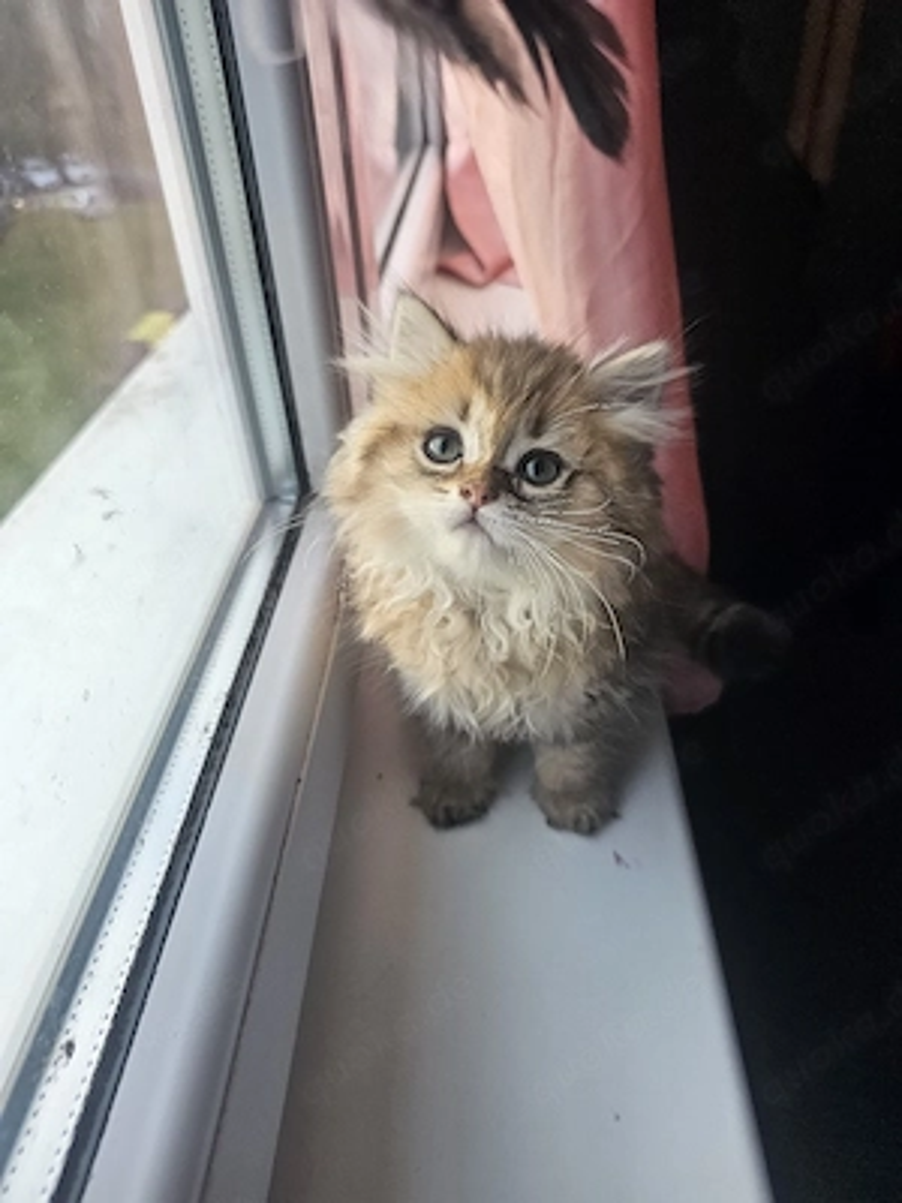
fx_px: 799
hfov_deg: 58.9
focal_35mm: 23
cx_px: 451
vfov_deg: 73.9
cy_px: 602
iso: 125
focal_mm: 6.3
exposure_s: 1/370
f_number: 1.7
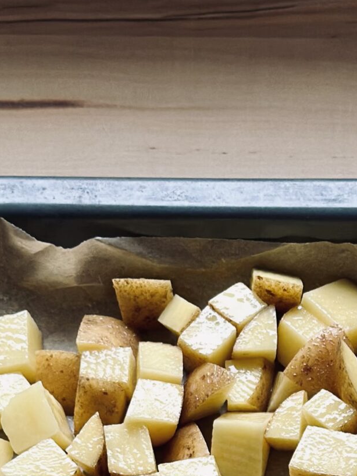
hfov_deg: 9.7
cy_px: 630
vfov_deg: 12.7
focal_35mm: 150
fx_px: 2063
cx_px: 501
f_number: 1.78
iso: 64
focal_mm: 6.86
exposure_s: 1/127
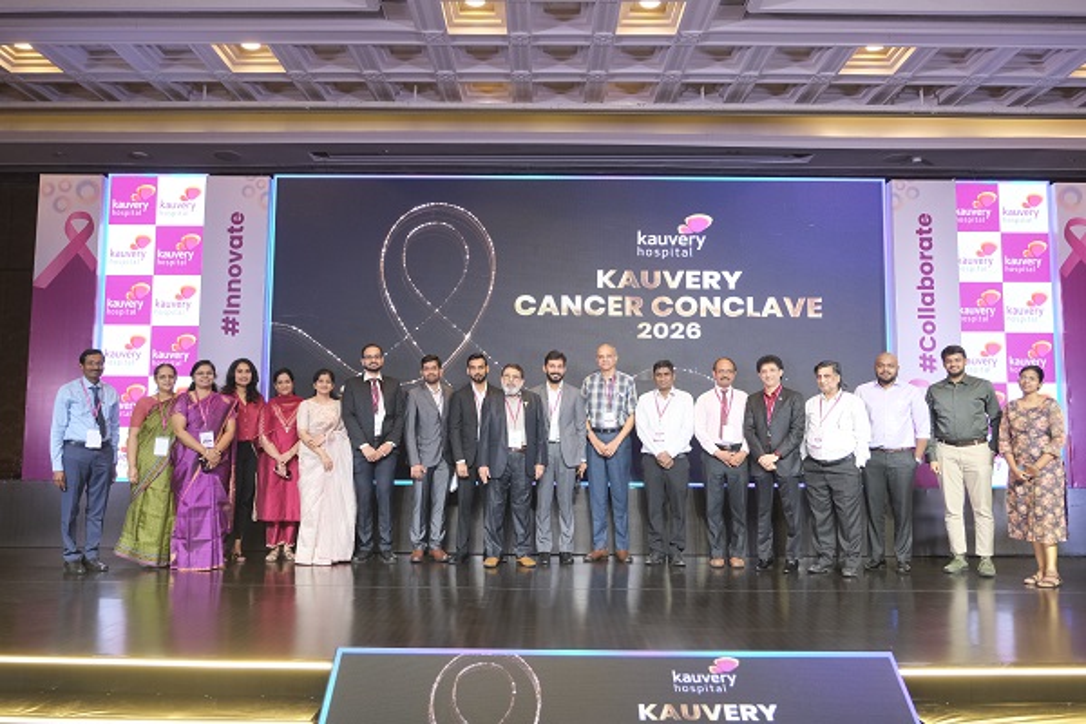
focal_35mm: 27
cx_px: 543
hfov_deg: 67.4
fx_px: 814
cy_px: 362
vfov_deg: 47.9
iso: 1600
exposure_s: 1/125
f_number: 4
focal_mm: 17.7
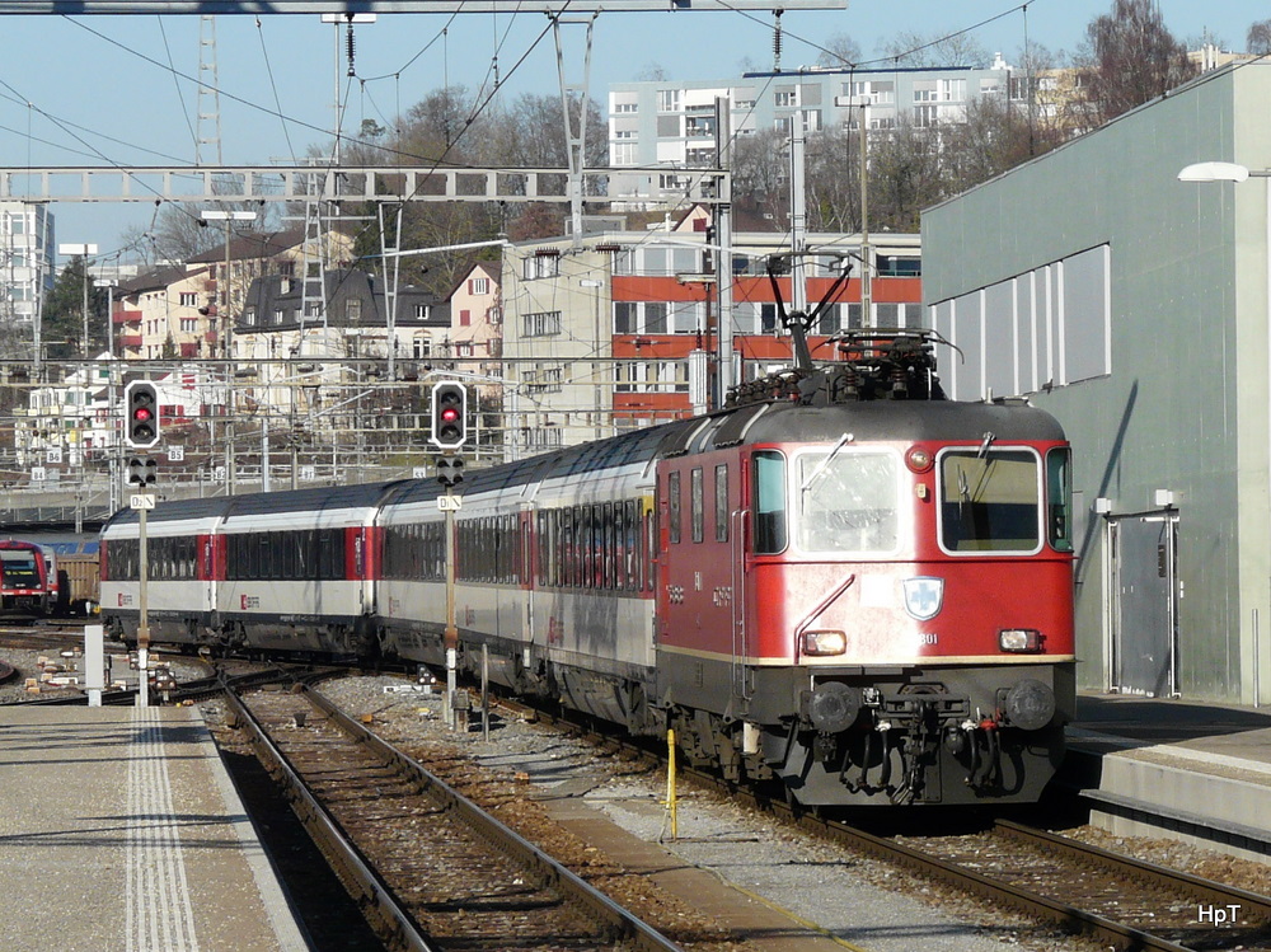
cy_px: 476
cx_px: 636
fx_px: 4404
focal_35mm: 120
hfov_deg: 16.4
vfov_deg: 12.3
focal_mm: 19.7
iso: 100
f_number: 5.6
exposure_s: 1/500
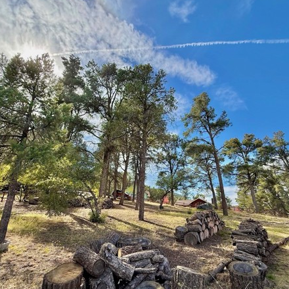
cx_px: 150
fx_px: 170
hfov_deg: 80.7
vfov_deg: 80.7
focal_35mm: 18
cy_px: 148
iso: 64
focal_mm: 2.22
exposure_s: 1/1068
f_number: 2.2
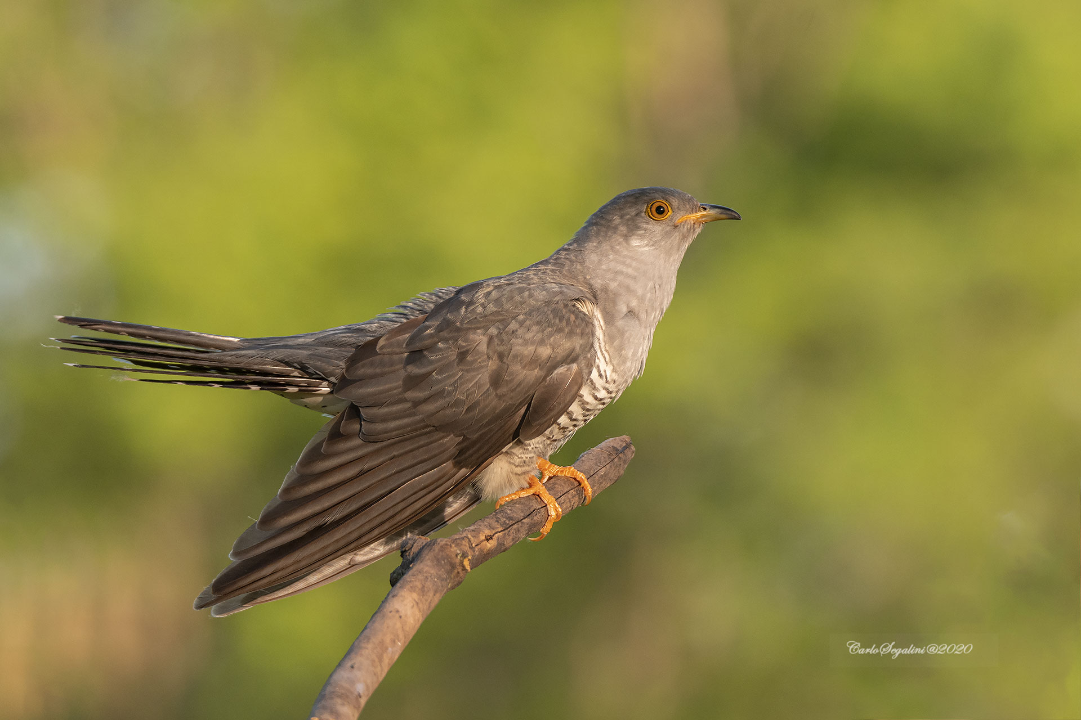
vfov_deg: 2.8
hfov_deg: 4.2
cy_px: 360
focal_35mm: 495
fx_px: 14863
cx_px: 540
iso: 400
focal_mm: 330
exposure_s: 1/640
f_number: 6
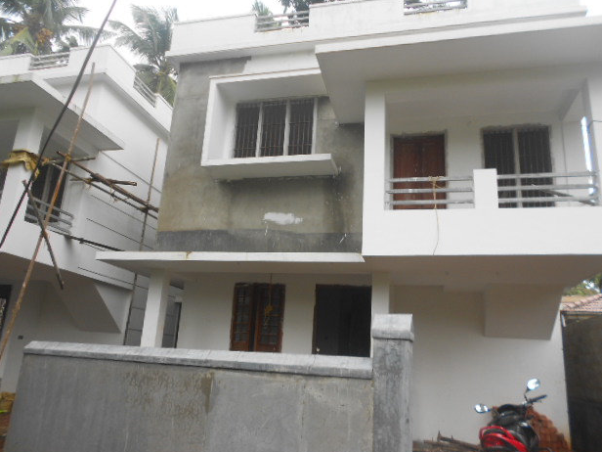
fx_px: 470
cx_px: 296
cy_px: 224
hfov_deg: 65.3
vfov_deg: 51.4
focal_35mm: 27
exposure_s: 1/250
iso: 80
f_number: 3.2
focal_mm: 4.6
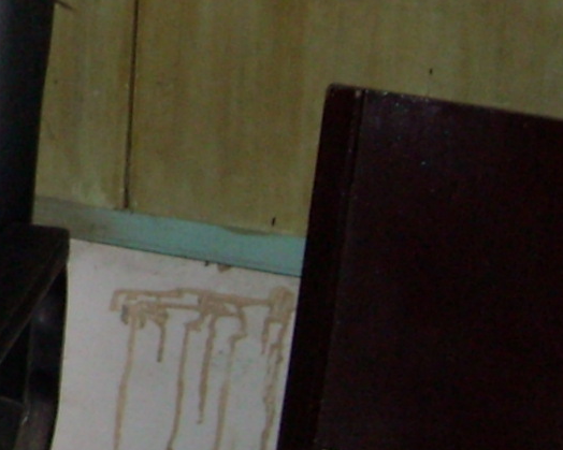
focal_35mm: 169
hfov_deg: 10.5
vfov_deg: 8.9
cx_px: -577
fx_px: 2815
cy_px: -239
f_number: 2.8
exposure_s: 1/60
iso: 200
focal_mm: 5.7
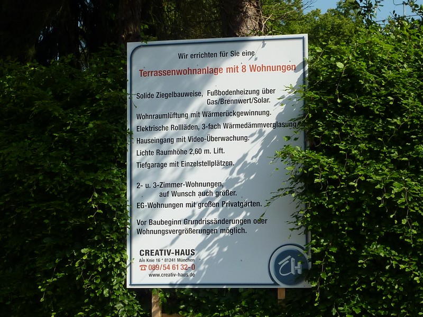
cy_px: 158
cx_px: 212
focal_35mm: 106
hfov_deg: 18.5
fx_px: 1295
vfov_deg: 14.0
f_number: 5
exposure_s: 1/500
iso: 80
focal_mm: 9.7
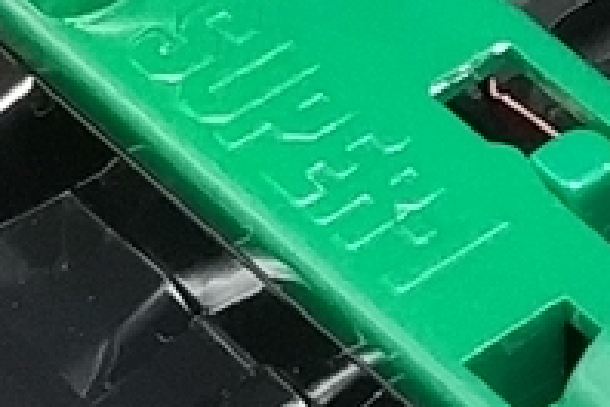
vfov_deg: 6.8
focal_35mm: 202
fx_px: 3423
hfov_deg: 9.8
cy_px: 71
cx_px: 1017
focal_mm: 4.5
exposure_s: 1/17
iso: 421
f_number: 2
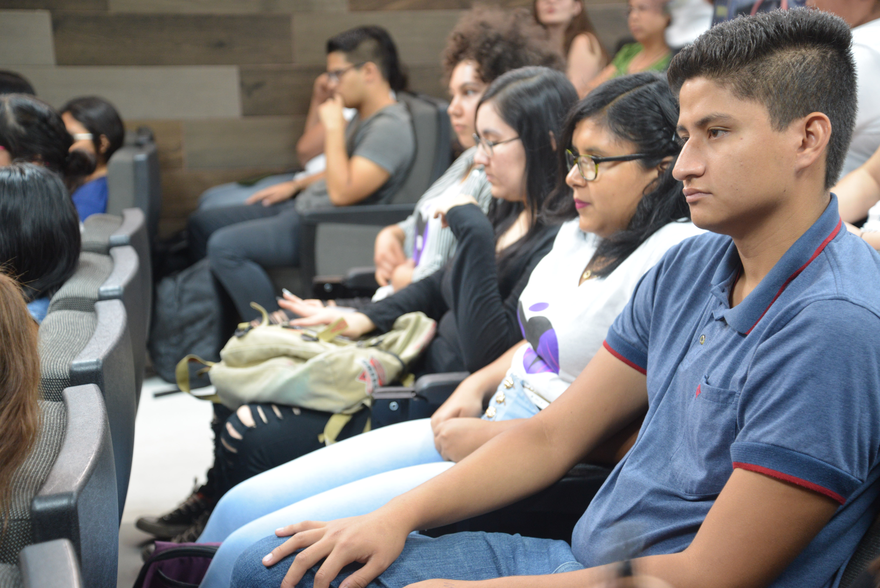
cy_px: 294
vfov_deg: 24.6
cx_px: 440
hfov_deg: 36.2
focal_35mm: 55
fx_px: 1345
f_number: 4.2
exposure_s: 1/25
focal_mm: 55
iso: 1600
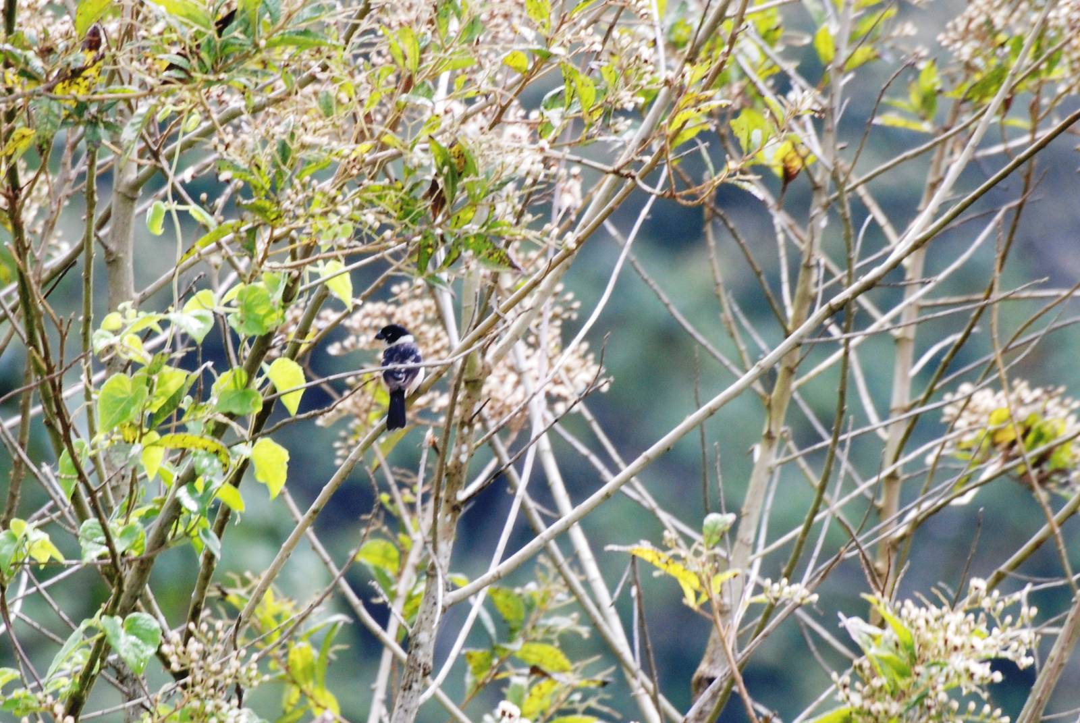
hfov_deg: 4.6
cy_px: 362
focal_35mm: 450
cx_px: 540
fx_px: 13516
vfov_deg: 3.1
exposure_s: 1/160
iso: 400
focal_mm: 300
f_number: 10
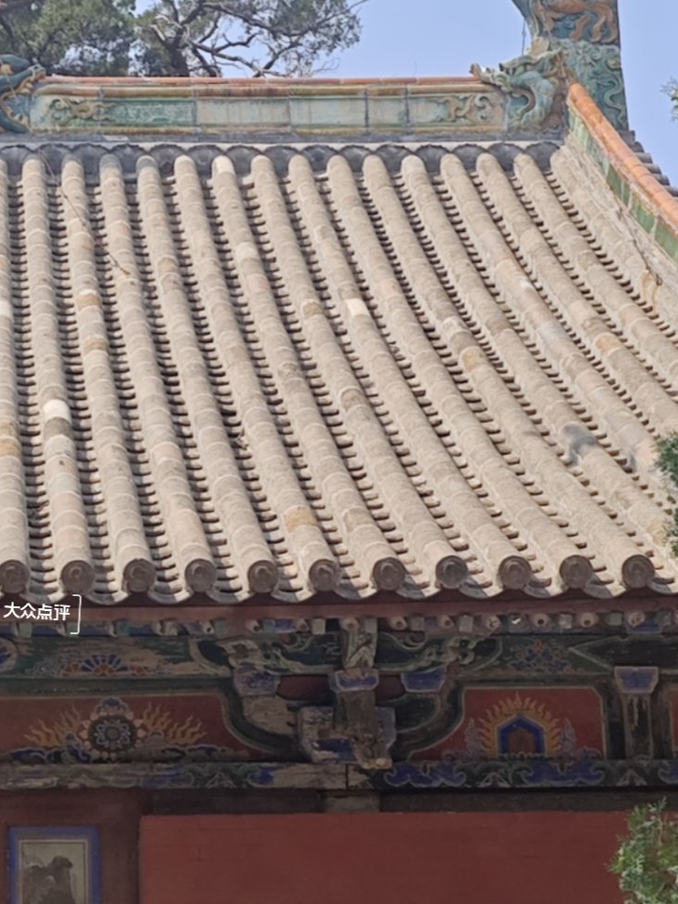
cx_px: 36
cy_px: 545
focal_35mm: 104
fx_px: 2716
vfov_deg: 18.9
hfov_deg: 14.1
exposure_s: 1/3333
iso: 50
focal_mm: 6.55
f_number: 1.6
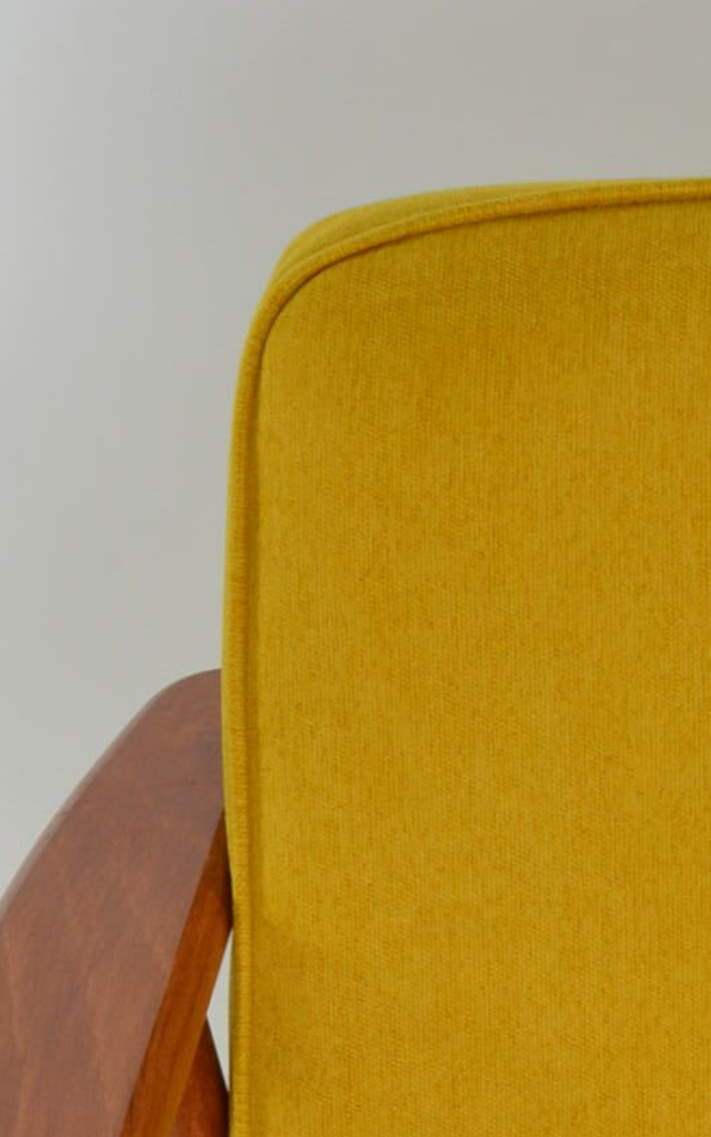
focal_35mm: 185
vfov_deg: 10.9
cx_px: 1112
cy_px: 1729
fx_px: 5733
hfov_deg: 7.0
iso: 400
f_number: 7.1
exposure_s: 1/60
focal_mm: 34
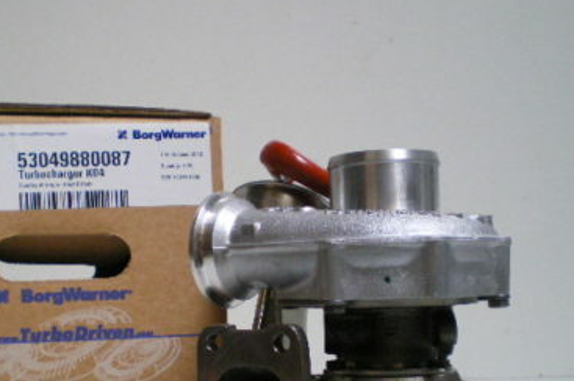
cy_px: 271
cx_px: 192
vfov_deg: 24.4
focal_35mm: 55
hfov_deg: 35.9
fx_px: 876
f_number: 3.1
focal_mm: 6.3
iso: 400
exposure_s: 1/10
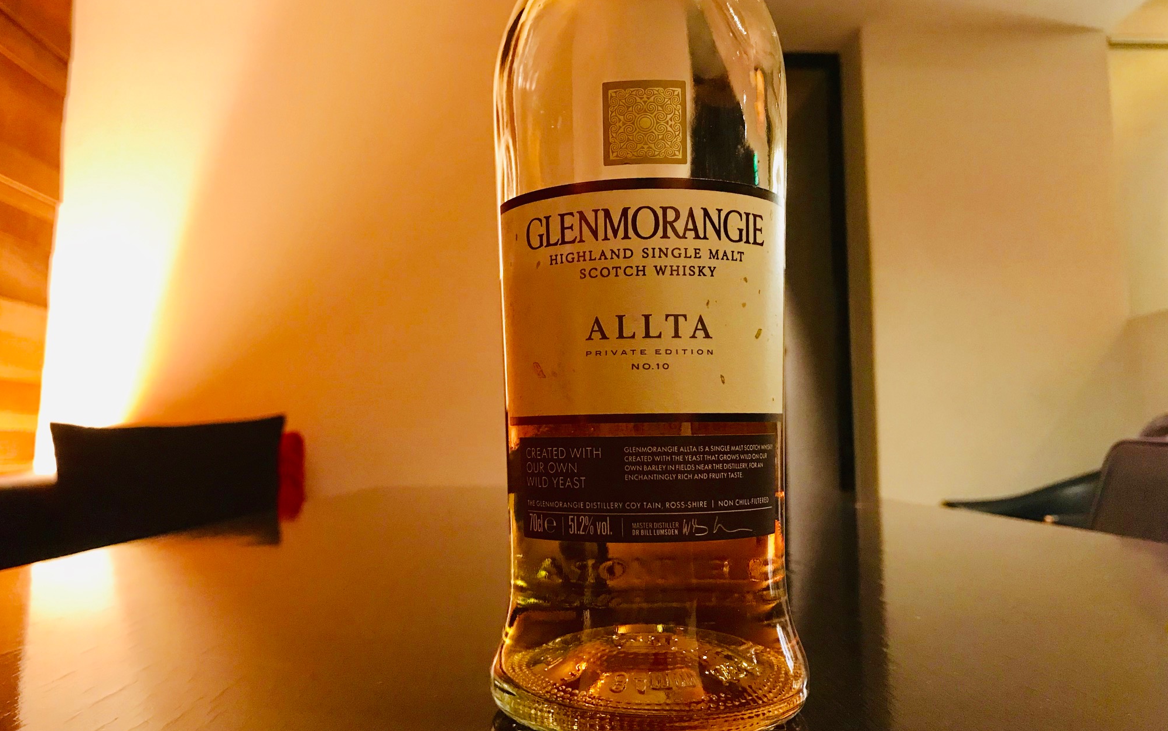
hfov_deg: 62.9
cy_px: 308
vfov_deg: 41.7
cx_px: 580
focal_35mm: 30
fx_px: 955
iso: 100
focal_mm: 3.99
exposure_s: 1/4
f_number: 1.8
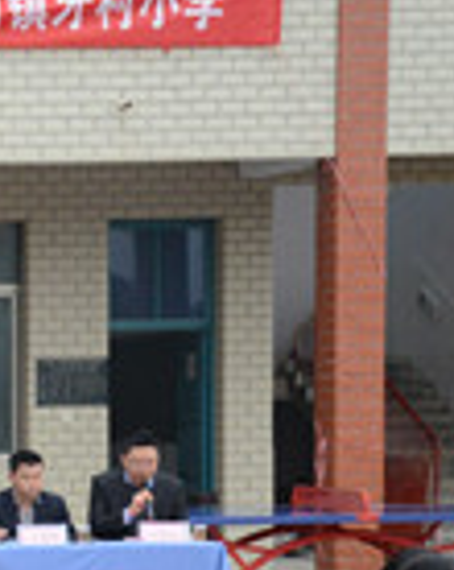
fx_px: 2289
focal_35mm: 136
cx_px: -429
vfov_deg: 14.1
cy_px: 481
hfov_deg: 10.5
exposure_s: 1/1600
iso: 3200
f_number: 4.2
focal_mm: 40
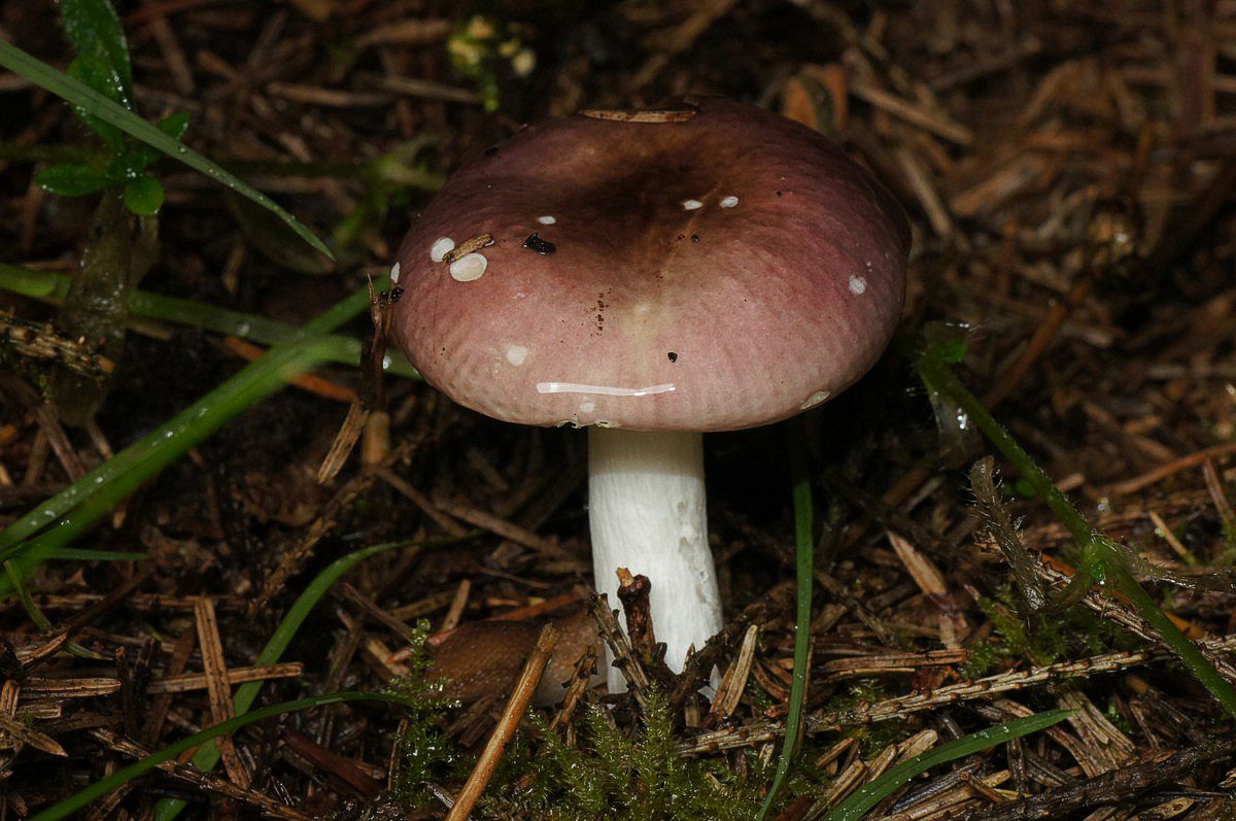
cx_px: 618
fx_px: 4629
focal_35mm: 135
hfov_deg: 15.2
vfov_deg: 10.1
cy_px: 410
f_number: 16
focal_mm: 90
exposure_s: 1/160
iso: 1600
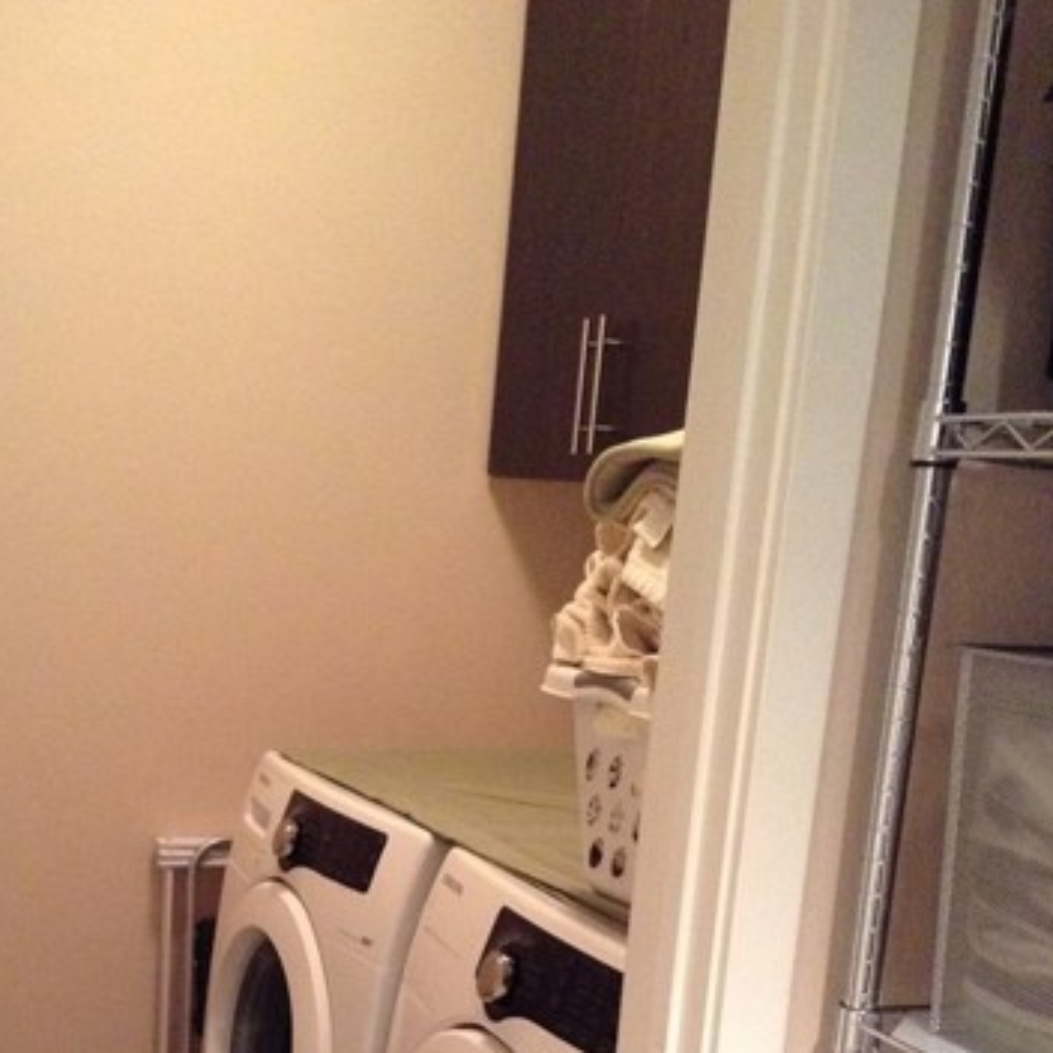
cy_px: 936
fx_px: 1824
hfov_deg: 32.0
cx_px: 365
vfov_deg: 30.8
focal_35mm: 53
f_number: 2.4
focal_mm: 3.3
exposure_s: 1/15
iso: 320
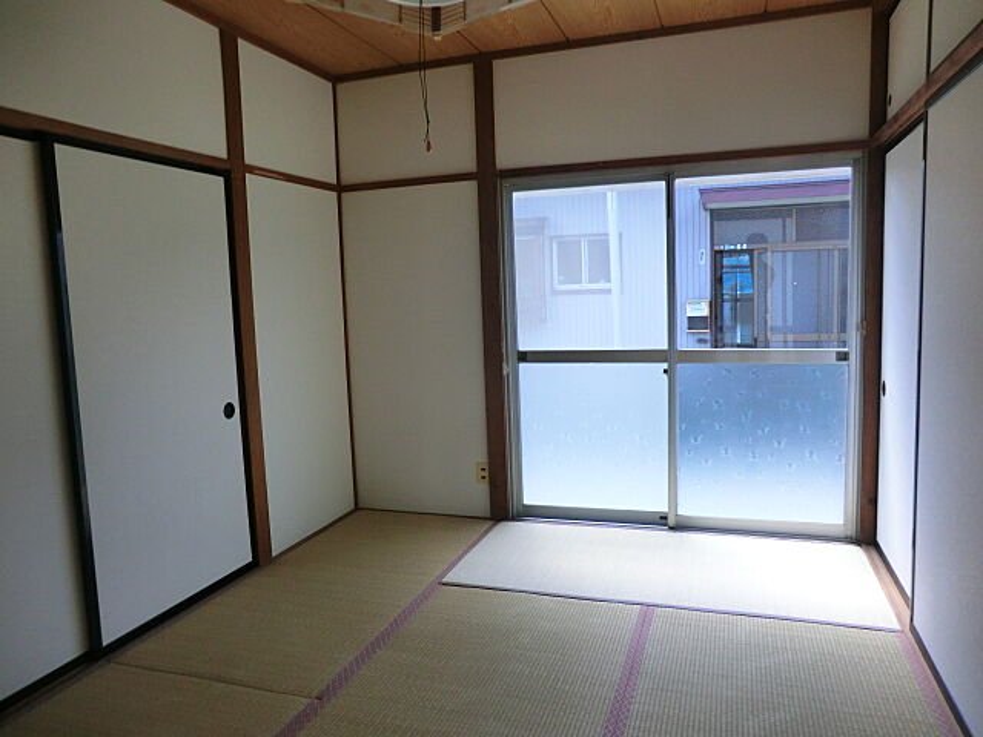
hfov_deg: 71.6
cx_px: 492
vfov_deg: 56.8
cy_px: 368
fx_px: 682
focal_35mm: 24
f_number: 3.2
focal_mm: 4.3
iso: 80
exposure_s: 1/200
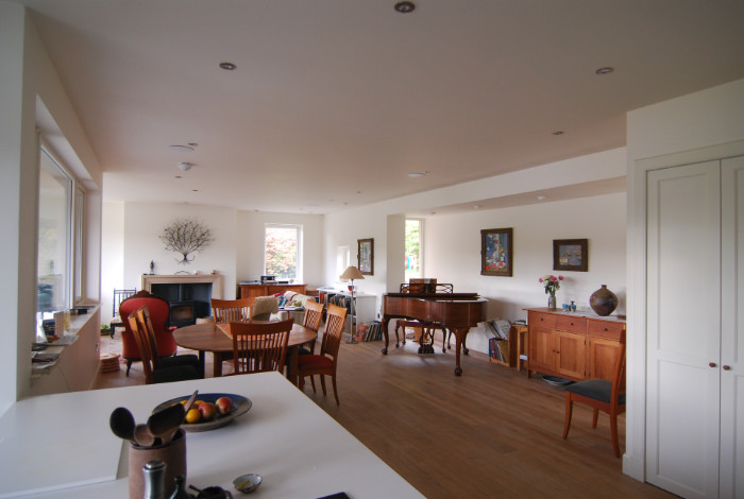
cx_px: 372
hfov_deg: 81.1
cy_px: 250
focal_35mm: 21
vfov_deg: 59.7
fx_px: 435
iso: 400
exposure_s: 1/20
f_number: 4
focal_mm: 14
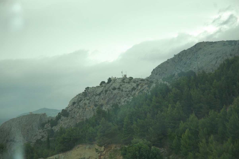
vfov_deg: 13.0
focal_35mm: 105
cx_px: 120
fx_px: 696
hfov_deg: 19.5
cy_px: 80
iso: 400
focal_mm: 70
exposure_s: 1/400
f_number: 4.5
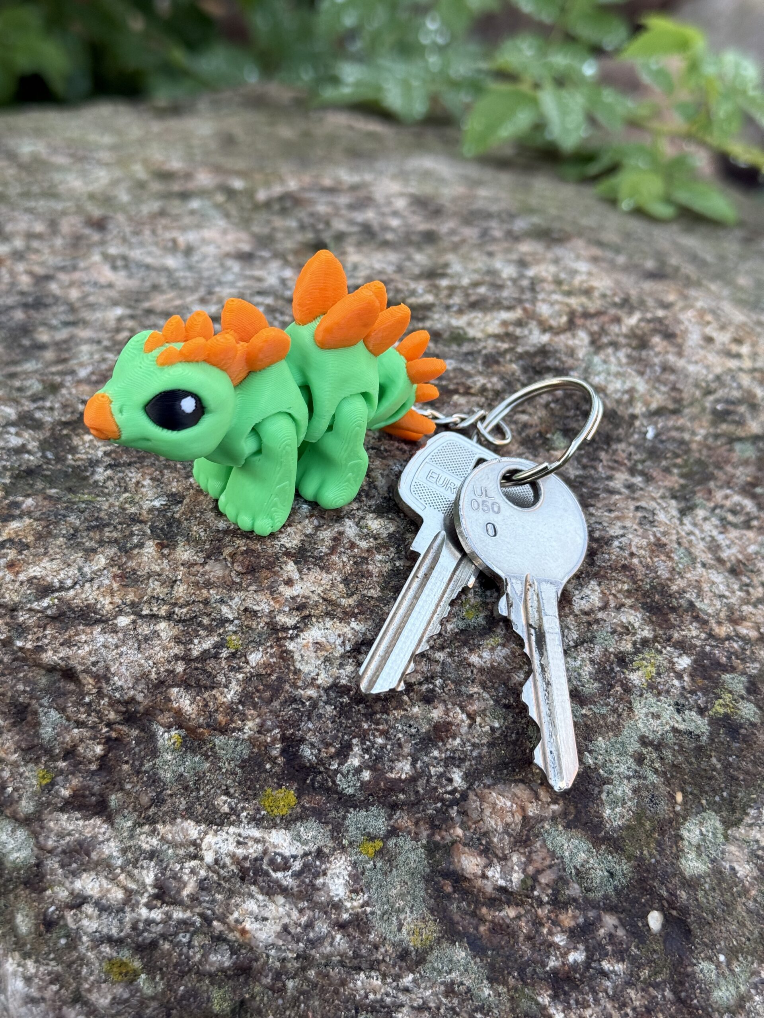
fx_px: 1413
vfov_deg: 39.7
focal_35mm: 48
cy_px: 509
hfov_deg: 30.3
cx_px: 382
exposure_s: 1/121
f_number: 1.78
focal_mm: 6.76
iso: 80
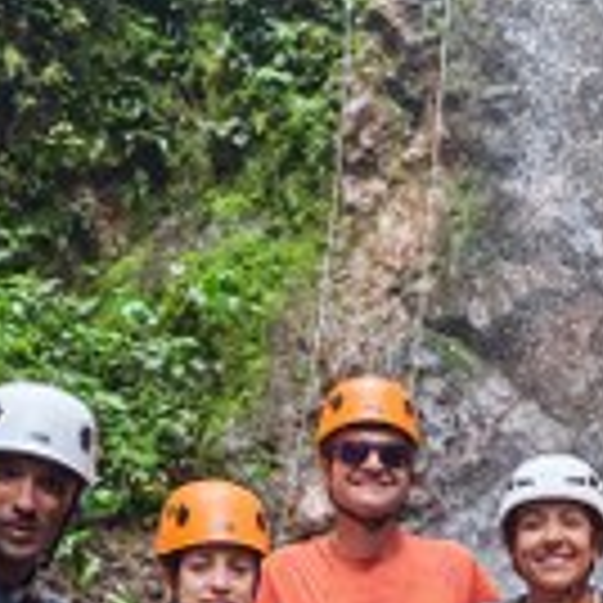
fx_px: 1498
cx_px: 387
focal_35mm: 76
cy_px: 612
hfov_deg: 22.7
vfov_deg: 21.9
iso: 6400
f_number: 1.9
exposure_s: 1/1300
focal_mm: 6.12
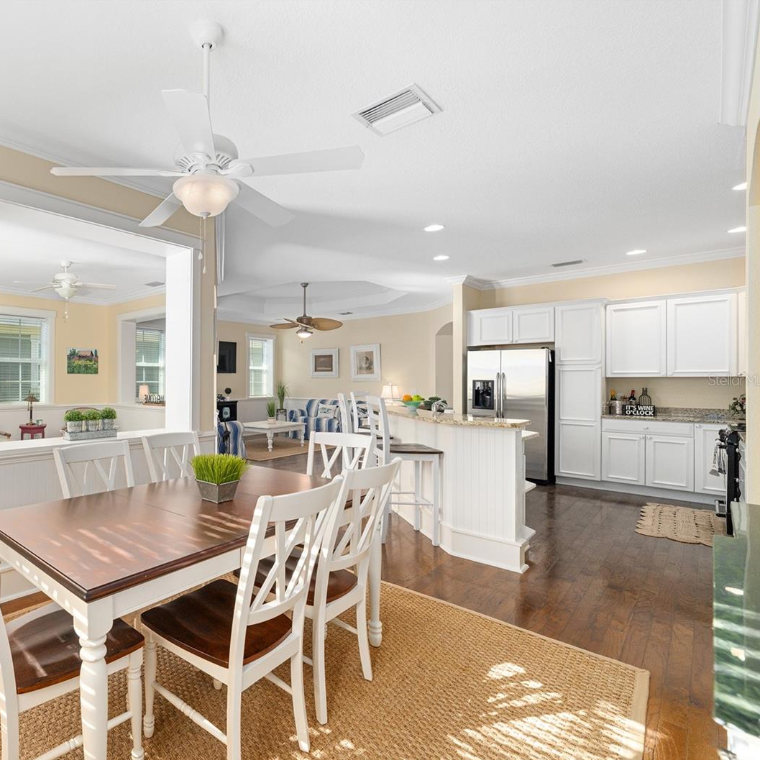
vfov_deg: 80.7
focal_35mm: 18
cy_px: 380
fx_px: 447
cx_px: 197
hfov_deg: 75.3
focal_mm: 14
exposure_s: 1/40
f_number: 8
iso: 400
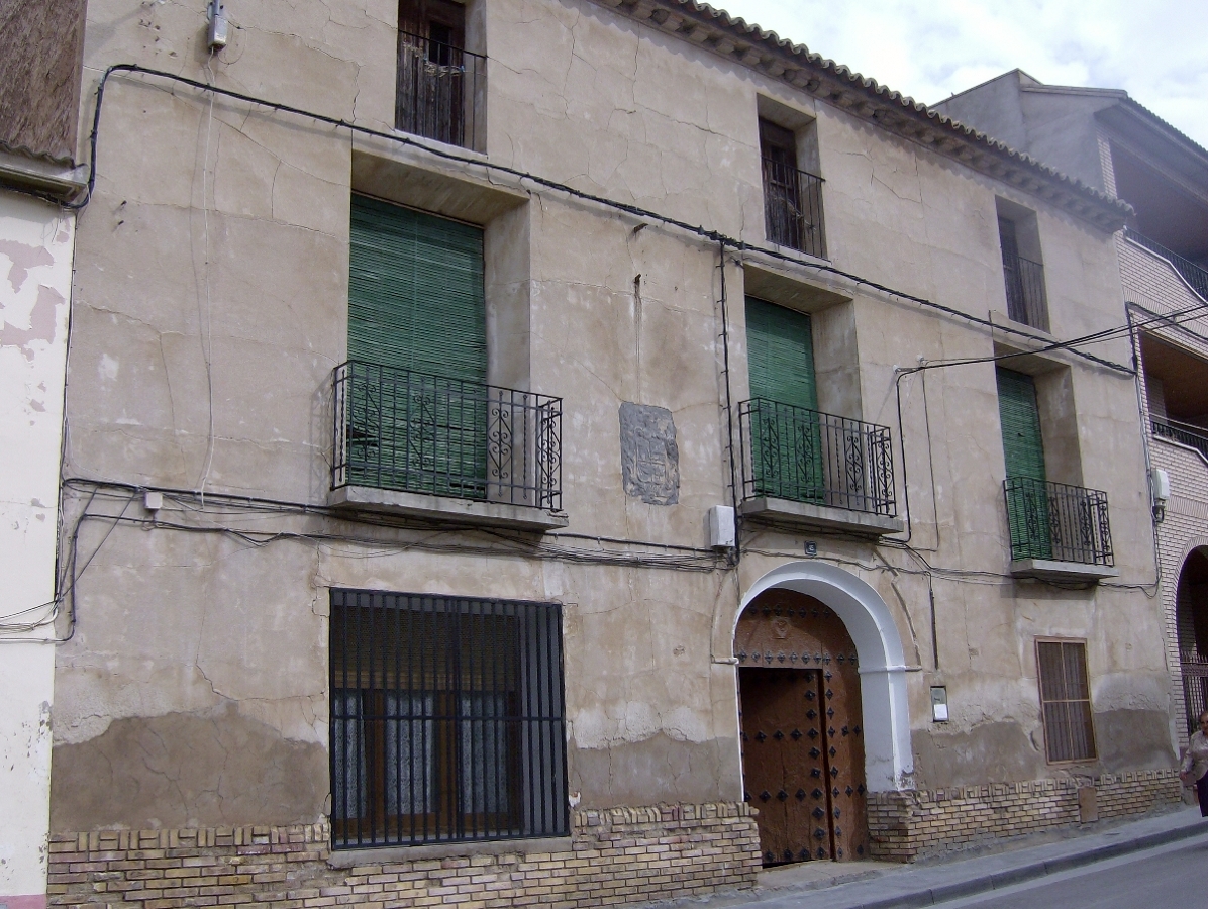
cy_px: 454
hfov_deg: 51.3
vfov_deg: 39.7
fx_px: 1258
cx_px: 604
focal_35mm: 36
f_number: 4.7
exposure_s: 1/577
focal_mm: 6
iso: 100
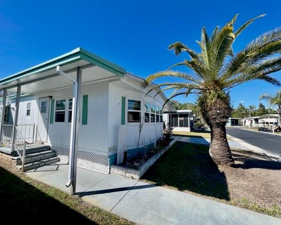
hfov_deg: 100.5
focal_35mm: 14
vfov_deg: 88.0
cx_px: 129
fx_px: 116
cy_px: 109
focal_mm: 1.57
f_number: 1.8
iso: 32
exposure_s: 1/1074
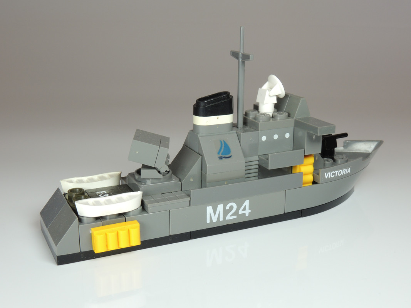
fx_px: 558
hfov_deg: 40.4
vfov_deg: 30.9
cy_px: 154
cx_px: 206
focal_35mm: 47
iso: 100
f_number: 6.2
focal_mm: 8.3
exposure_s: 1/20
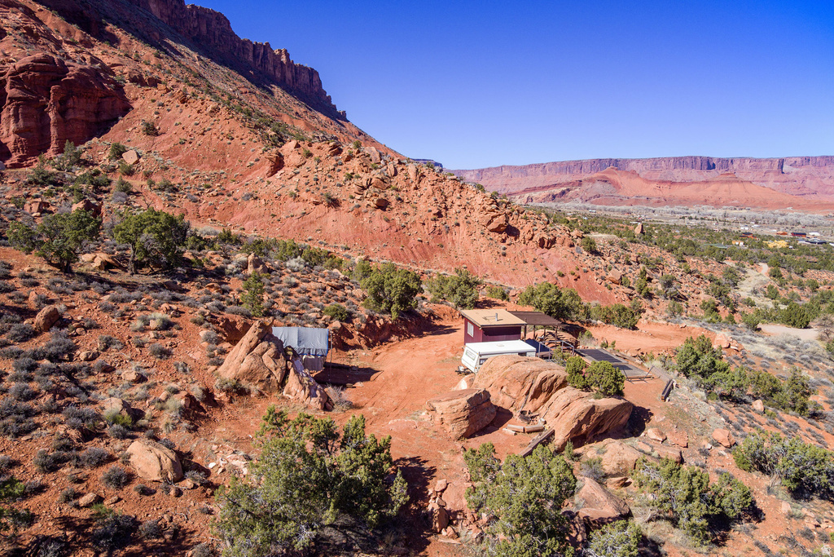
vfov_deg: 55.1
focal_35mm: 23
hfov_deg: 76.1
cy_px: 278
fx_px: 533
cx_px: 417
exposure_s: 1/3800
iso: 188
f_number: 2.8
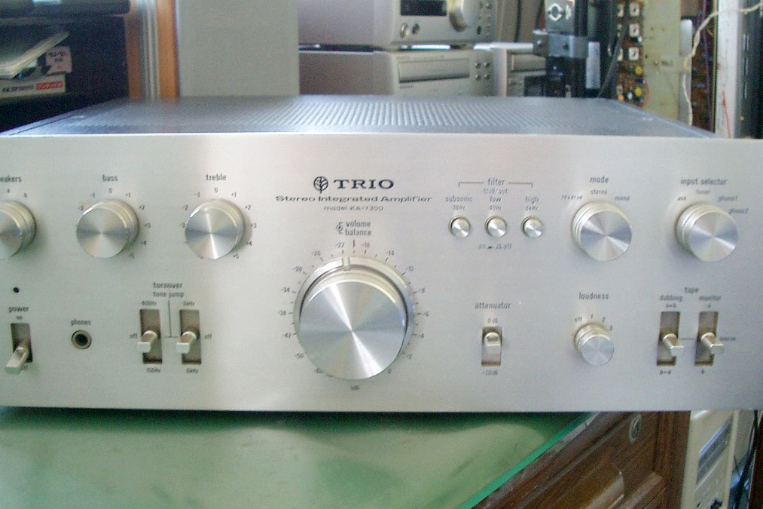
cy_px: 271
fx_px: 975
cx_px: 374
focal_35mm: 46
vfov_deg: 29.2
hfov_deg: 42.7
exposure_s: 1/25
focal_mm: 5.8
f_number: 2.6
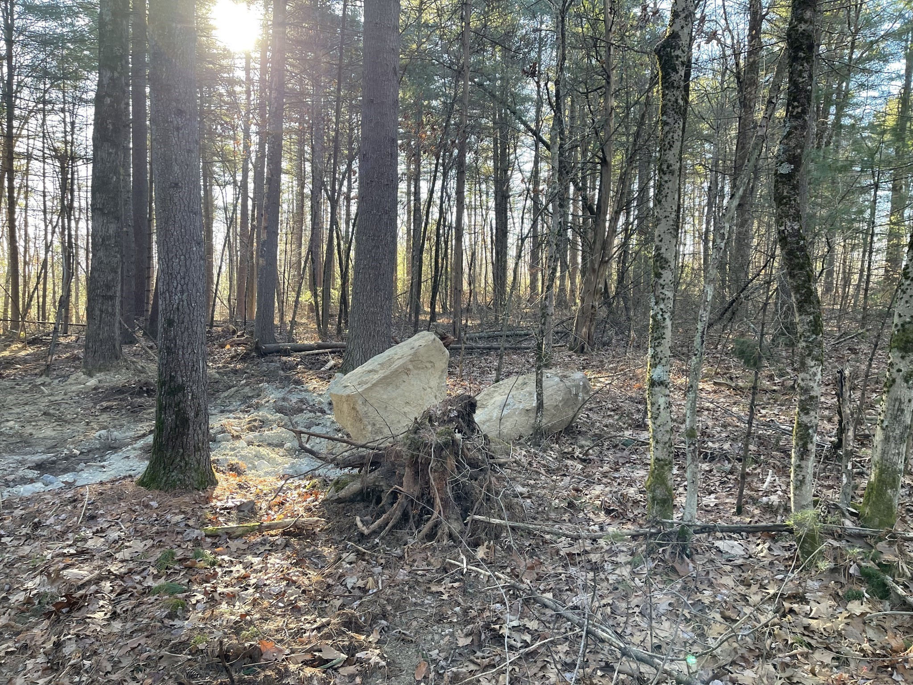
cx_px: 456
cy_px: 342
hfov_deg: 69.4
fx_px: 659
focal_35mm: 25
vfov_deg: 54.9
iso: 50
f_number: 1.6
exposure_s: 1/121
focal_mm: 5.1
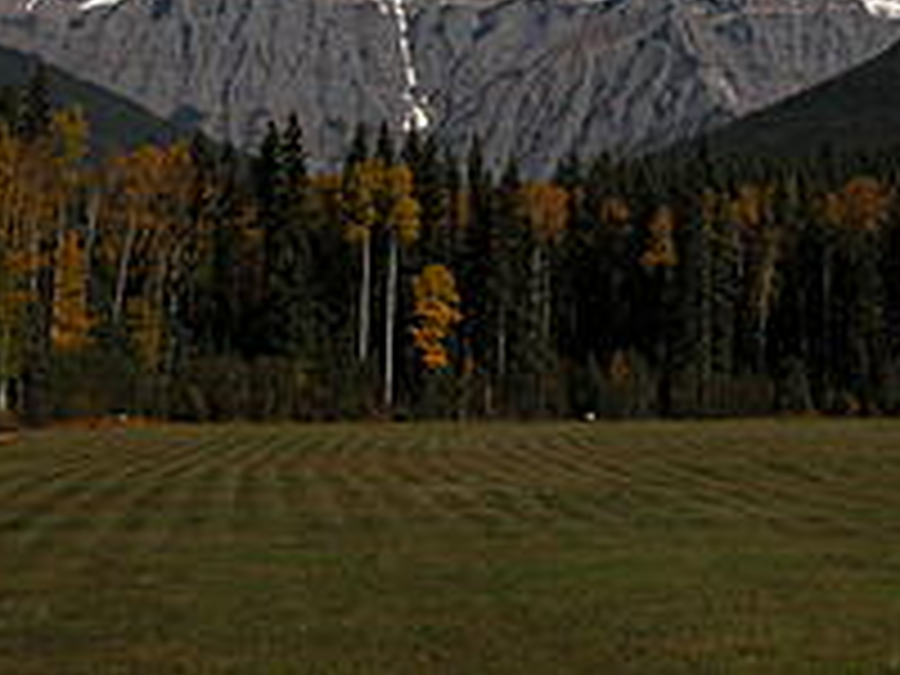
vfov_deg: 20.4
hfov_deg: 27.4
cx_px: 666
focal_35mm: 70
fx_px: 1820
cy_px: 4
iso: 100
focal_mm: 9.2
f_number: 8
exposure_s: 1/583
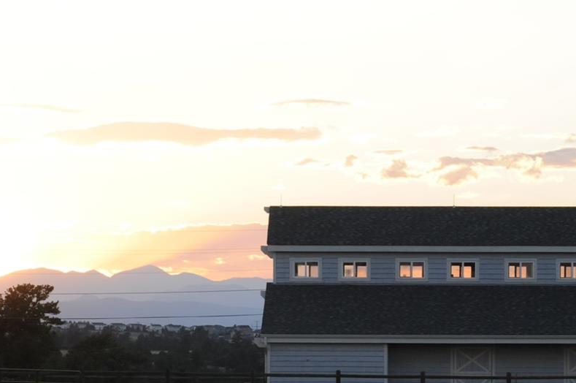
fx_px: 3404
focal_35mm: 213
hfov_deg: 9.7
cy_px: 292
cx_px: 301
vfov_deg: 6.4
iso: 800
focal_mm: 70
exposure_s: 1/250
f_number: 7.1
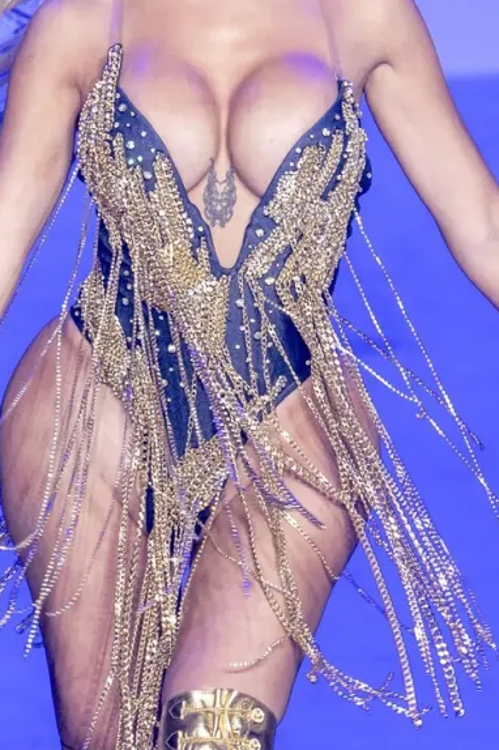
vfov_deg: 4.9
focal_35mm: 418
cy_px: 195
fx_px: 8701
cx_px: 222
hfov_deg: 3.3
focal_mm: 210
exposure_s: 1/640
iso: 1600
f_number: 6.3
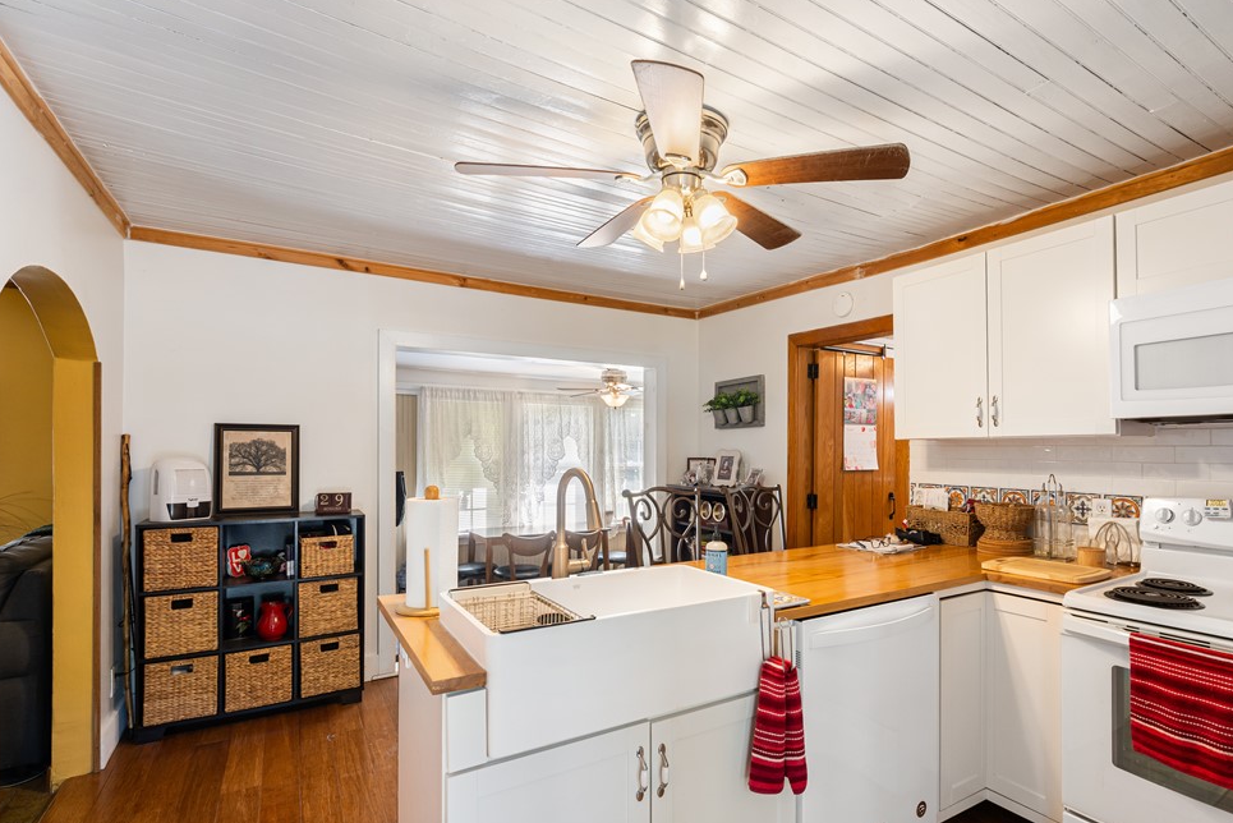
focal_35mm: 18
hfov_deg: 89.7
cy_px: 436
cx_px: 673
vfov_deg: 67.4
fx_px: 617
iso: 500
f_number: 7.1
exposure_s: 1/6
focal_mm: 16
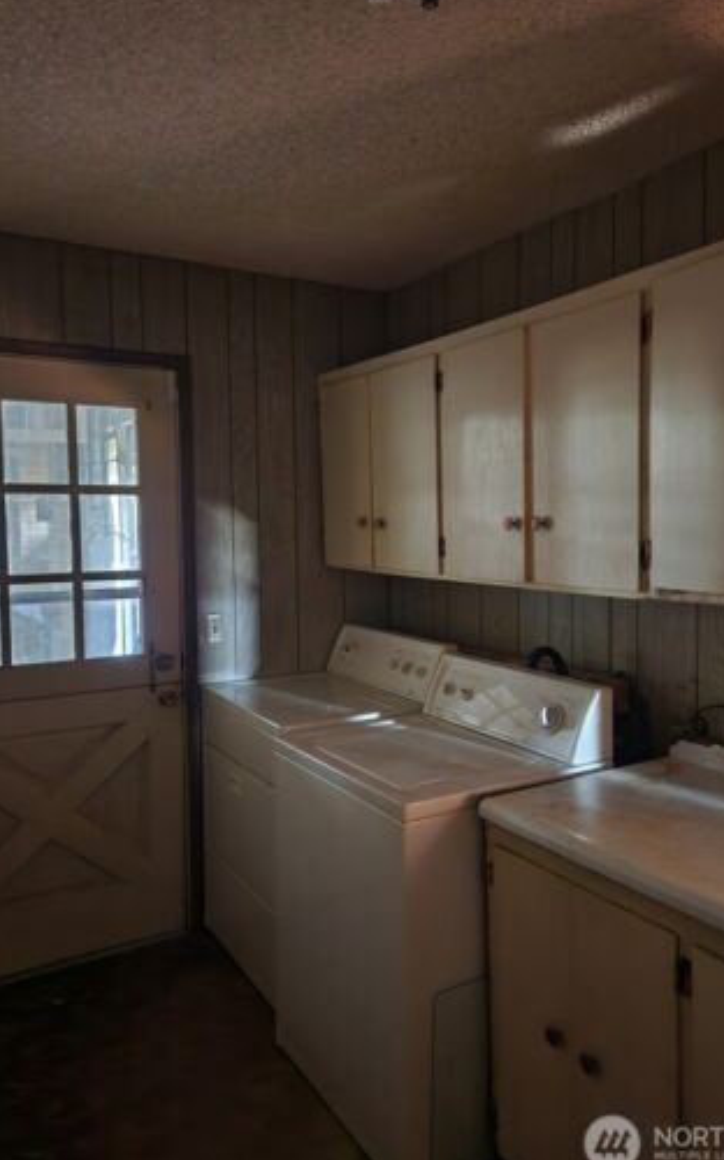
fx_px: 822
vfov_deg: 70.4
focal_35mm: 26
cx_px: 383
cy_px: 565
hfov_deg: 47.5
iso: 1250
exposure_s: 1/9.99
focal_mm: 5.4
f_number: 1.8
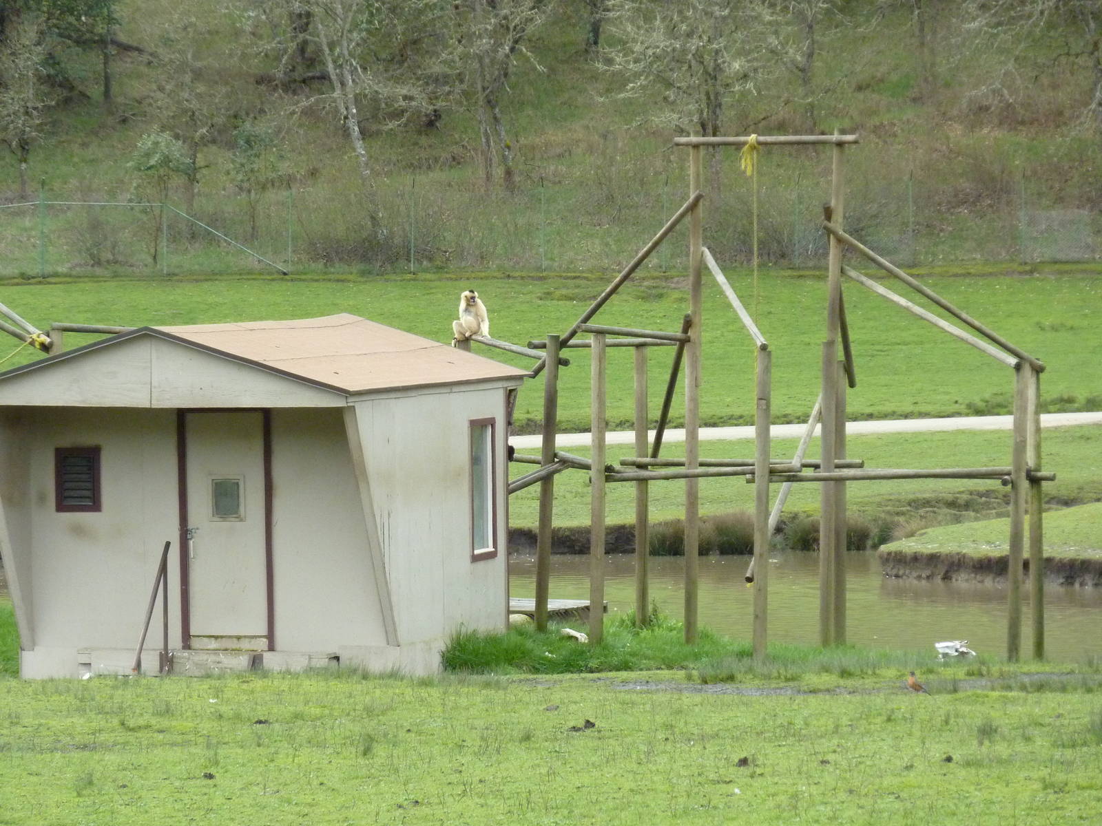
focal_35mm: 169
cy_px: 413
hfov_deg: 11.7
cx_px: 551
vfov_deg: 8.8
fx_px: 5380
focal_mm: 27.8
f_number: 4.5
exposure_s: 1/500
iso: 400
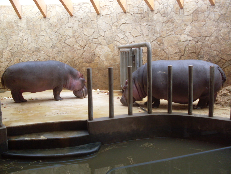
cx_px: 116
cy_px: 87
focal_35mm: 38
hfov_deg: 49.0
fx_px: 254
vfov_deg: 37.7
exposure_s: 1/60
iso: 100
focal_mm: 6.3
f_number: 2.8
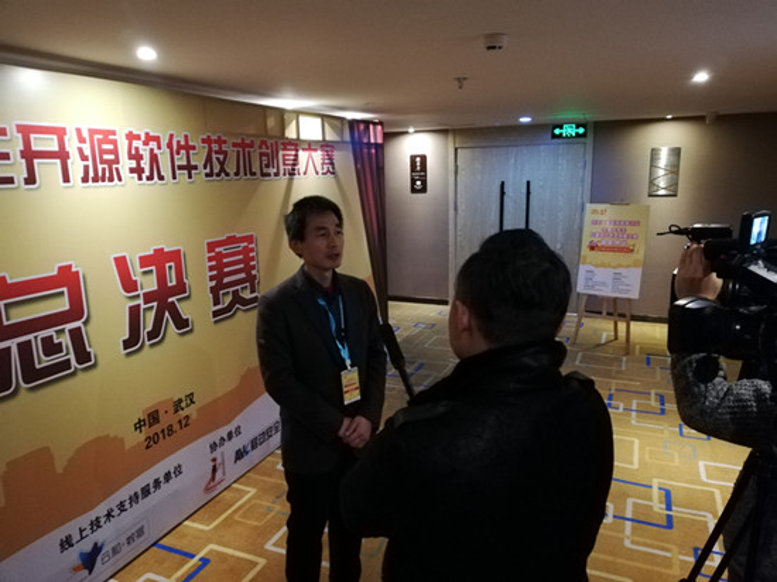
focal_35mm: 27
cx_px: 388
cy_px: 291
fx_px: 606
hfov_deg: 65.3
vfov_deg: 51.3
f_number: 2.2
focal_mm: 3.81
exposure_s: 1/17.1
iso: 1000
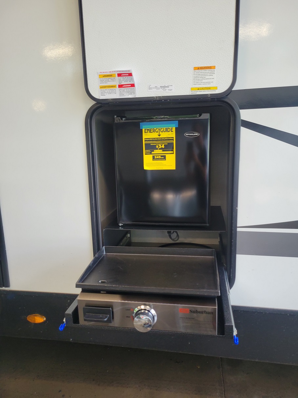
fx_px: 298
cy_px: 199
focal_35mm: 26
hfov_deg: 53.1
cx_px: 149
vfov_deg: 67.3
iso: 125
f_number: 1.8
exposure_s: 1/120
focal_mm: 5.4
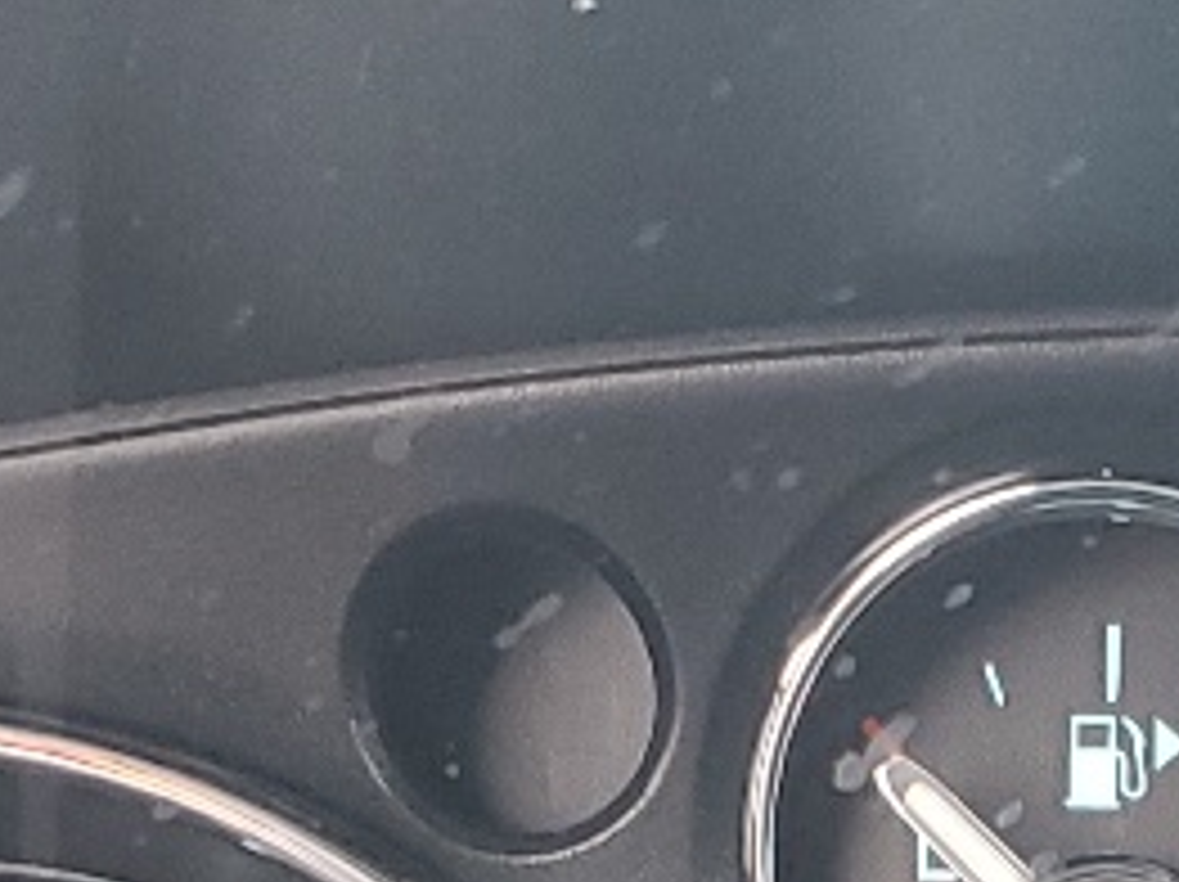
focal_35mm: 159
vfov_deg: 8.8
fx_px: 5410
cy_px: 1822
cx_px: 1467
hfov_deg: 12.1
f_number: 1.5
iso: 84
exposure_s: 1/100
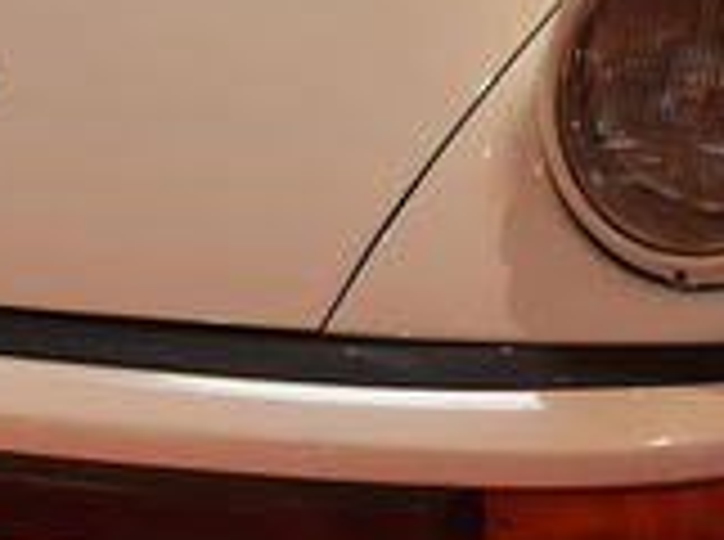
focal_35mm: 241
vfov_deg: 6.1
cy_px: 50
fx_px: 5036
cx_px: 373
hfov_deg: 8.2
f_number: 4
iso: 640
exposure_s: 1/60
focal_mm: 35
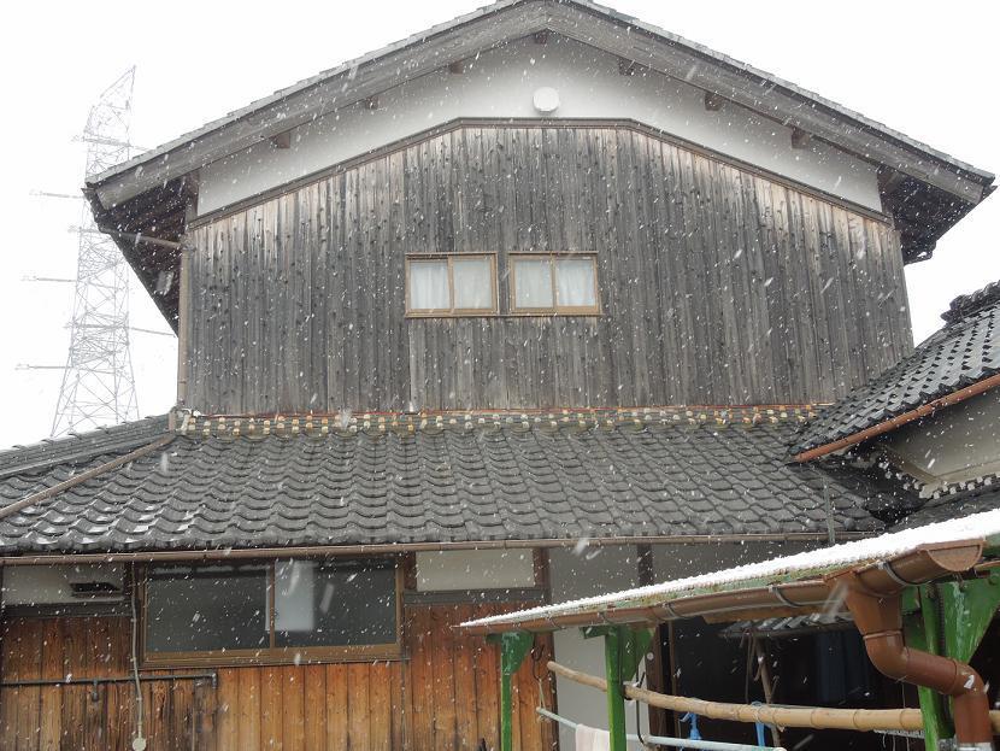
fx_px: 1127
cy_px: 376
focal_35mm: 39
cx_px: 500
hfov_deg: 47.9
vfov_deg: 36.8
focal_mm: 7
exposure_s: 1/160
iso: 160
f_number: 3.8
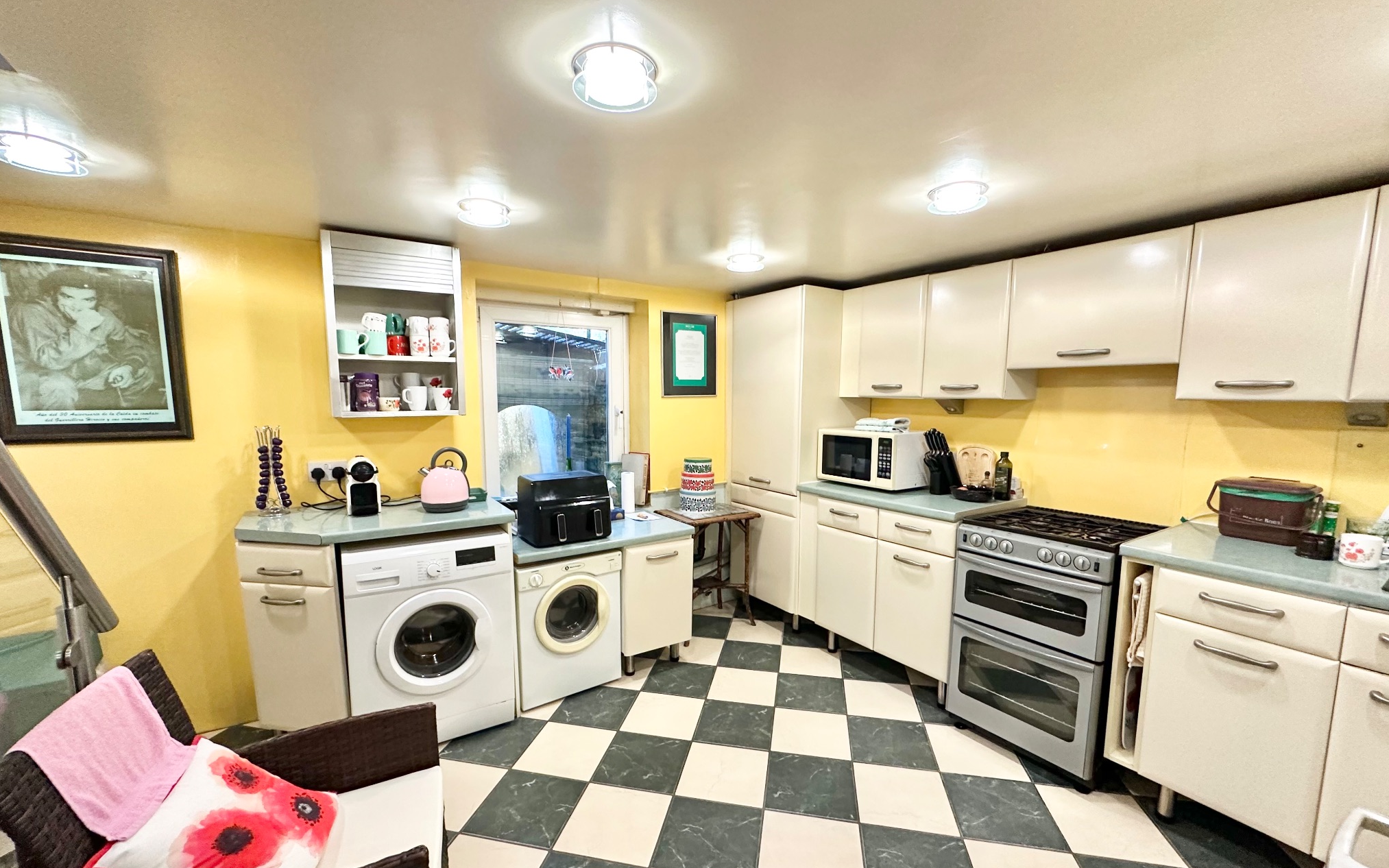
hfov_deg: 101.5
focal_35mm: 15
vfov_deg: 74.7
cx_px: 690
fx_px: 568
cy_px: 466
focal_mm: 2.22
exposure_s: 1/50
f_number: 2.2
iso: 250
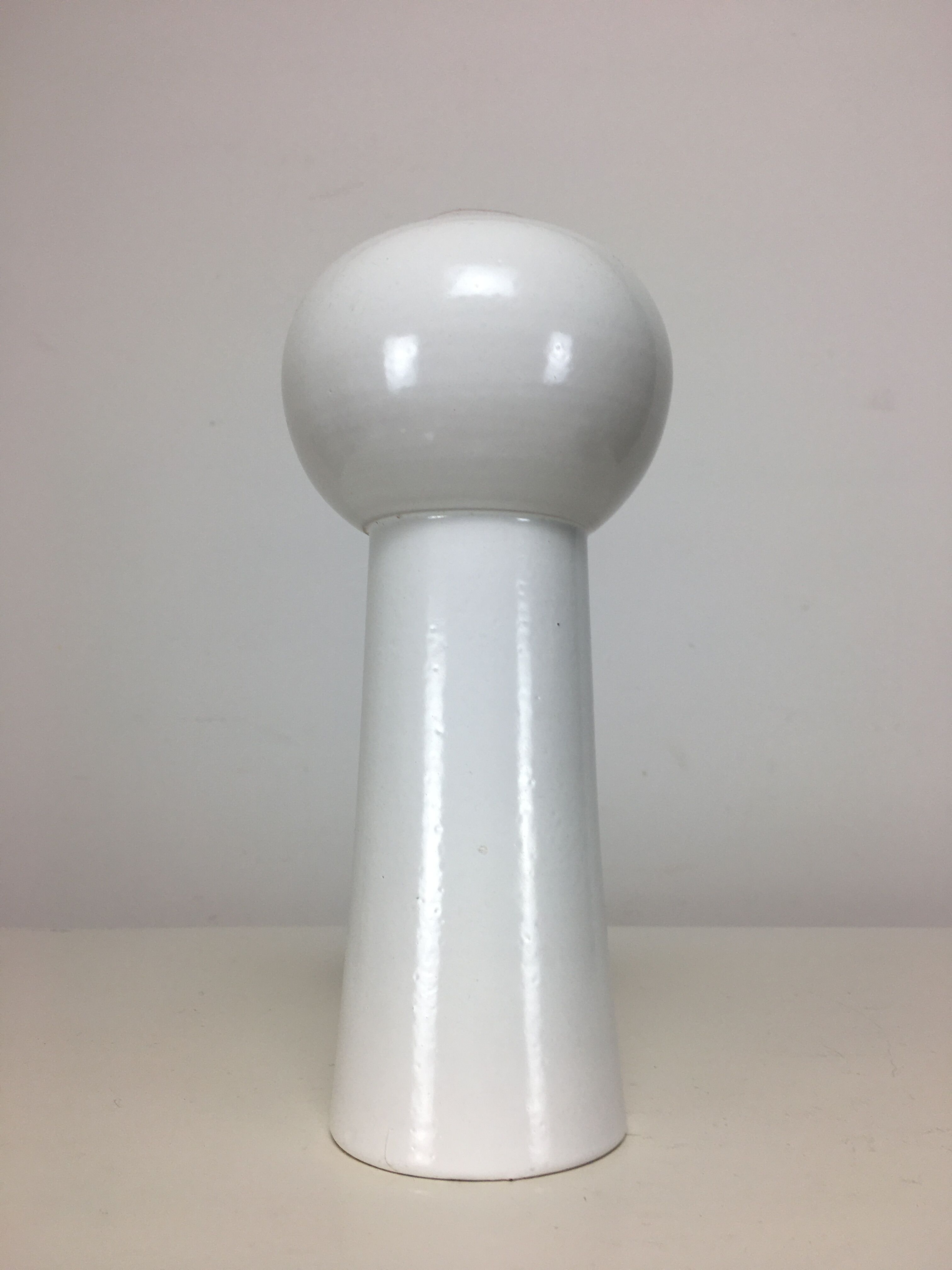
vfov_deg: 61.7
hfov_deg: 48.2
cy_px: 635
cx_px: 476
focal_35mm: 29
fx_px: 1063
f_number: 2.2
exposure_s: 1/50
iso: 25
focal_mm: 4.15
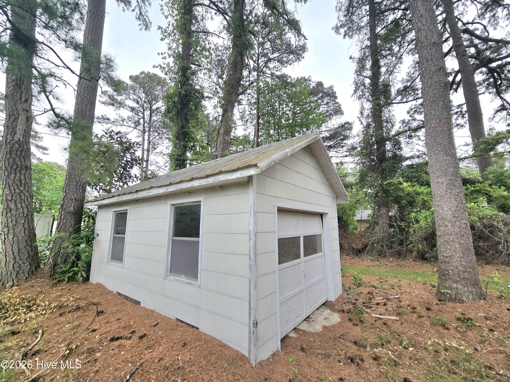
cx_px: 255
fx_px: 192
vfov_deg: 89.9
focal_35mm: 13
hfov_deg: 106.2
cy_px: 191
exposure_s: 1/2000
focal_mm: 2.2
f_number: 2.2
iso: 125
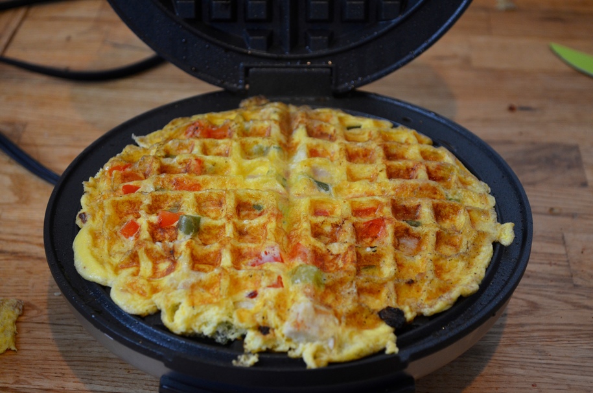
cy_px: 196
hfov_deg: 29.3
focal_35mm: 69
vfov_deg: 19.6
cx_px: 296
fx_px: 1134
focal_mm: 46
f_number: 5.3
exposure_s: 1/30
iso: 800
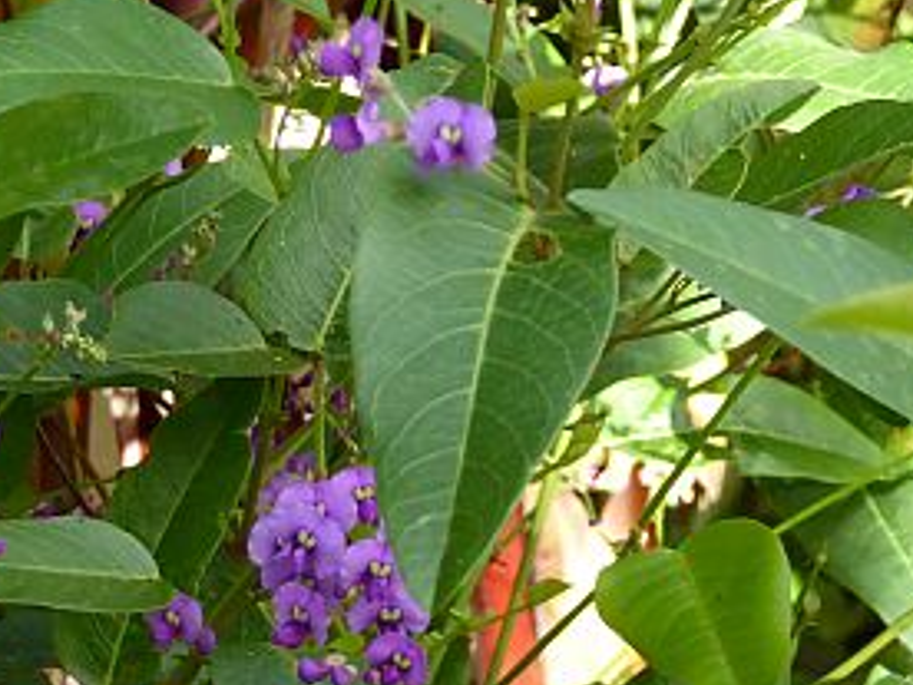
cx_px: 536
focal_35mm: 197
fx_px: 5196
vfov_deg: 7.5
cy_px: 427
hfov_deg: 10.0
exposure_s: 1/60
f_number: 4.7
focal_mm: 14.1
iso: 250
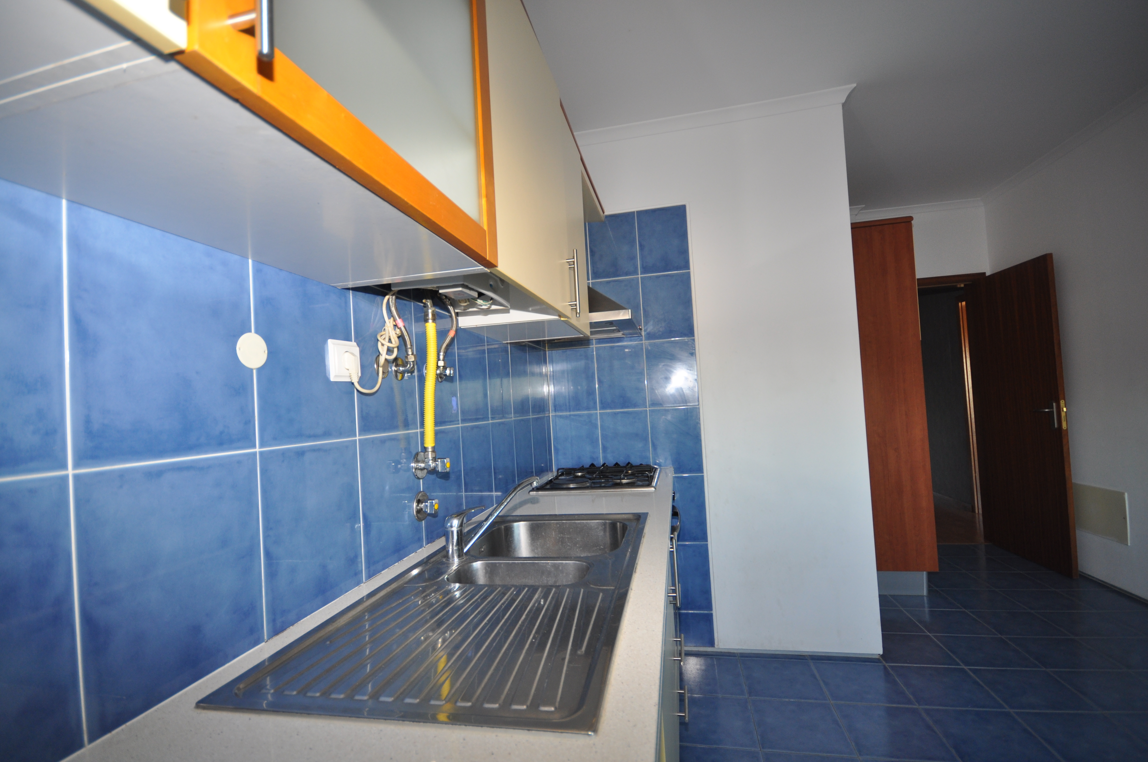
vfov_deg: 77.2
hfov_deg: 100.5
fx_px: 478
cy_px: 381
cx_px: 574
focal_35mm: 15
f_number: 4
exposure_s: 1/60
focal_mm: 10
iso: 320
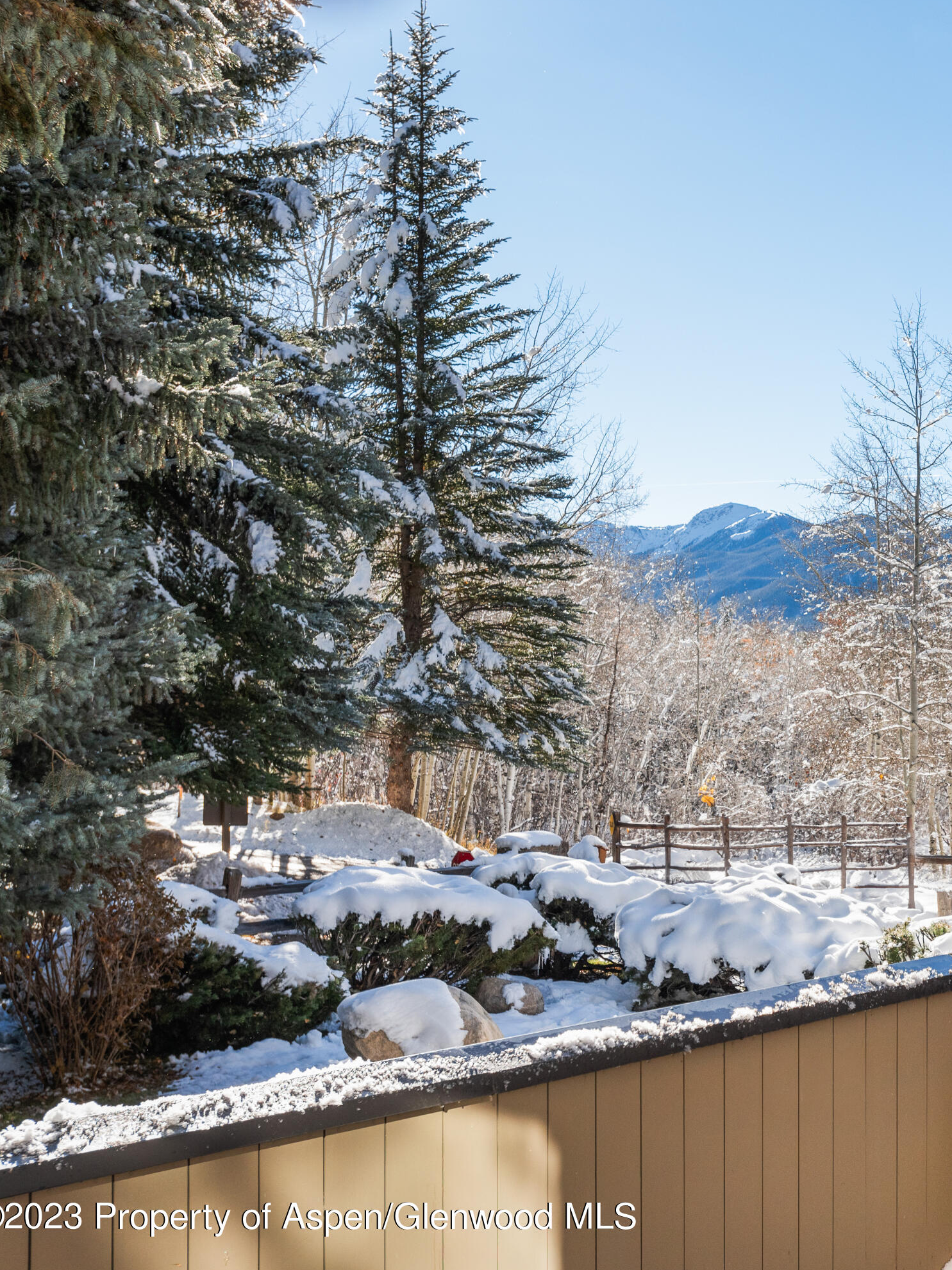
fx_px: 1870
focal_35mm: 51
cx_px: 935
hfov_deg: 27.1
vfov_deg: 37.5
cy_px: 633
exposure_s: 1/800
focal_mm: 35
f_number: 7.1
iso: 200
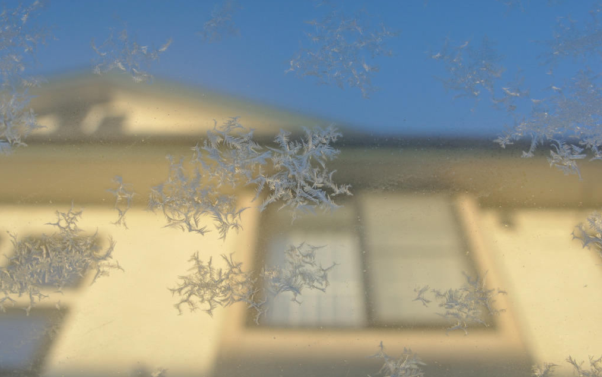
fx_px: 607
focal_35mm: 37
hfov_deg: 52.7
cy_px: 181
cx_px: 303
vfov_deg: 34.4
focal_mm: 24
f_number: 11
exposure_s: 1/80
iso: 200
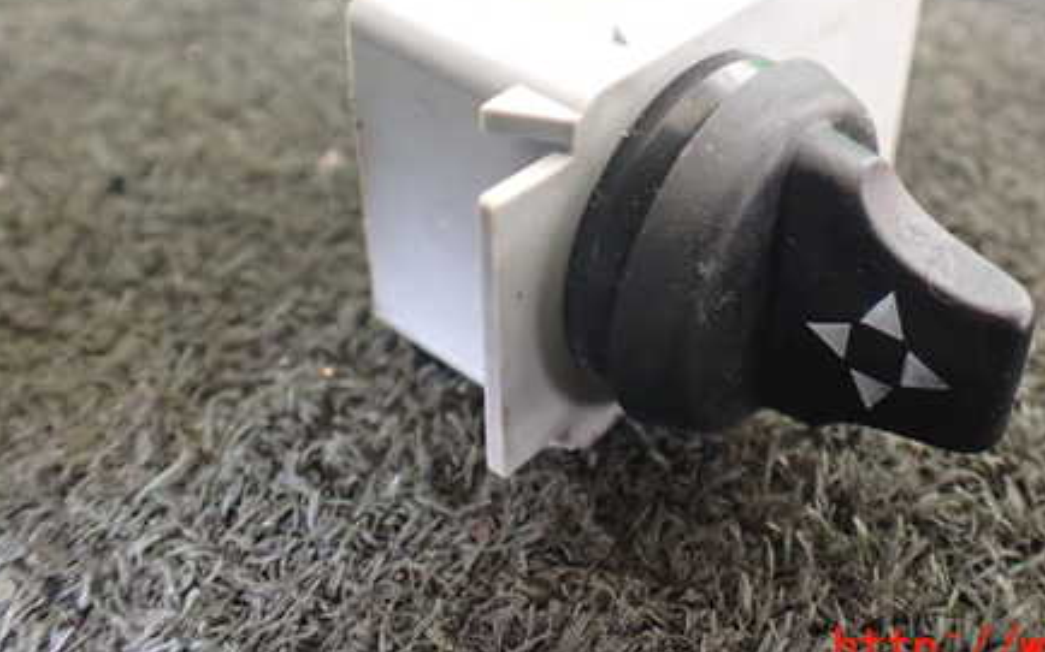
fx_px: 1253
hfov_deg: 44.9
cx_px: 655
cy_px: 140
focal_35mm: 44
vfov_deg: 28.6
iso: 800
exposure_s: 1/40
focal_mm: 5.4
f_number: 2.3
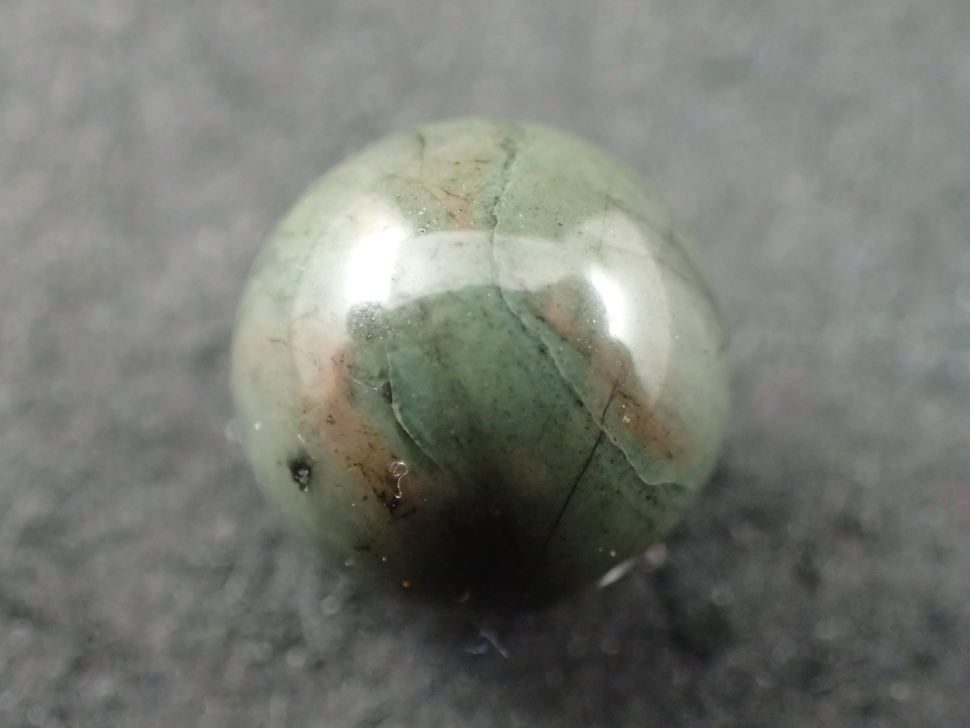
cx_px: 485
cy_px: 364
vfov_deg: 18.4
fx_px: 2242
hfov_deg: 24.4
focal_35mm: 80
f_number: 4.4
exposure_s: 1/80
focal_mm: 14.41
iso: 1000
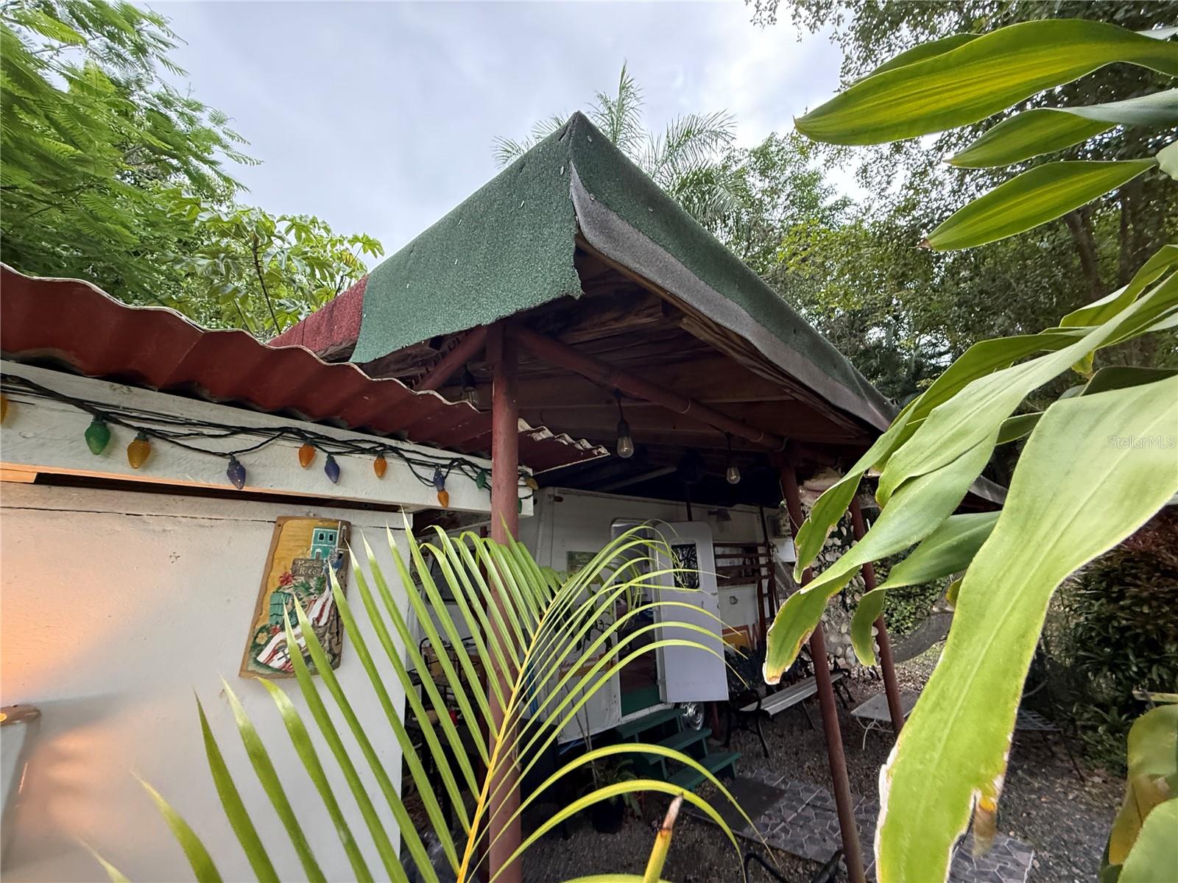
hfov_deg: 102.1
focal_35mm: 14
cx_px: 589
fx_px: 476
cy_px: 442
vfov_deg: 85.7
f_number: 2.2
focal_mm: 2.22
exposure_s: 1/120
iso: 320
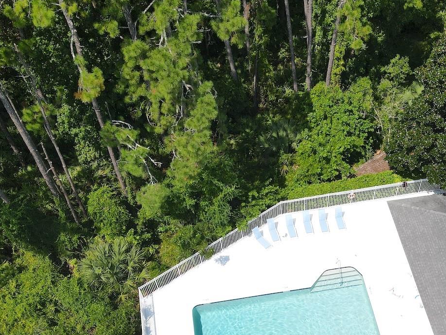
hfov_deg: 44.3
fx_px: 541
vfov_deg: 33.2
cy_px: 276
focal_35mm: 42
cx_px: 288
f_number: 2.8
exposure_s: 1/1000
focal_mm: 4.5
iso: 100
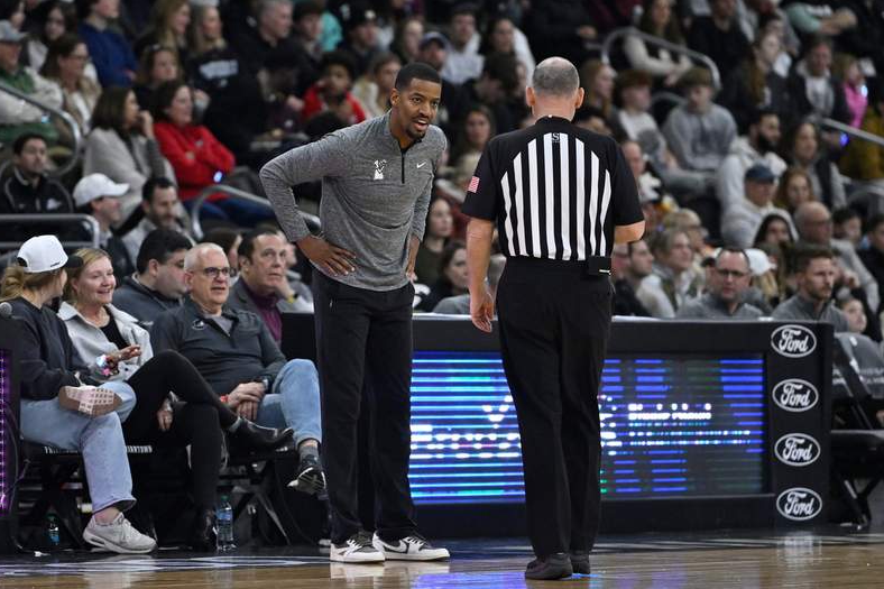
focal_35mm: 203
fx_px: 4983
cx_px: 436
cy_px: 297
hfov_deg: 10.1
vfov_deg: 6.8
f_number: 3.2
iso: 5000
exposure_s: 1/1600
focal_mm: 200
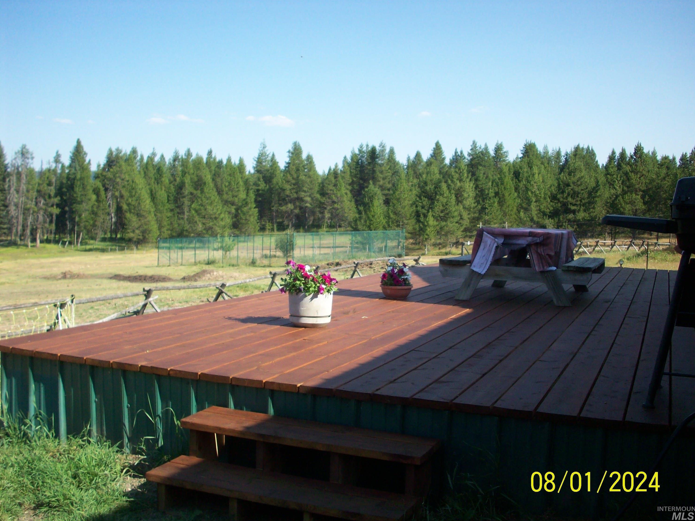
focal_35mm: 38
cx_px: 355
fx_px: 763
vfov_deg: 37.7
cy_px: 266
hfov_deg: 49.0
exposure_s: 1/613
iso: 80
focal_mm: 6.2
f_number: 2.8
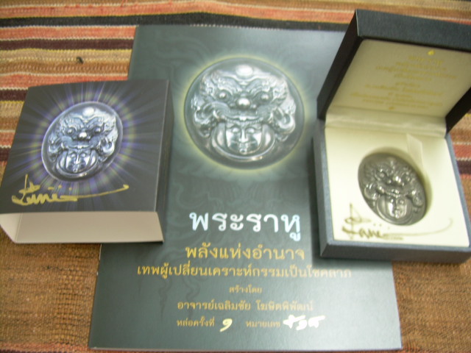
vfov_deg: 37.7
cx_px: 236
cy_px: 176
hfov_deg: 49.0
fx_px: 517
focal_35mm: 38
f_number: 2.8
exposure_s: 1/3.1
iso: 50
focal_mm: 6.3
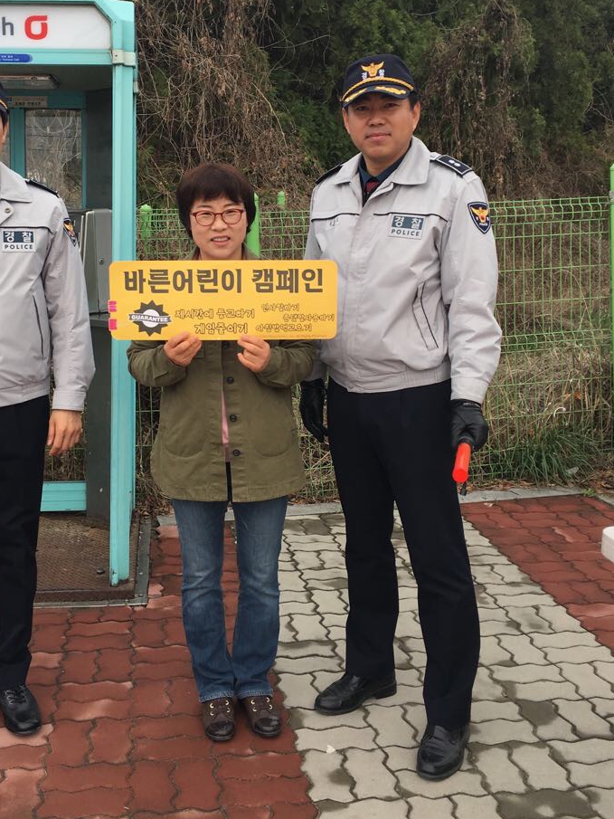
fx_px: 969
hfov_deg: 34.9
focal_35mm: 41
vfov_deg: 45.3
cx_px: 219
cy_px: 299
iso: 25
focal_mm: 4.15
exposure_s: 1/478
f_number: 2.2
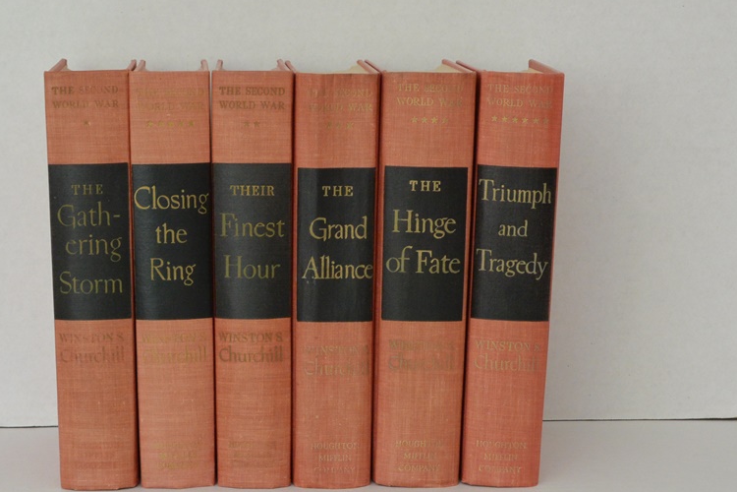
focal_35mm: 108
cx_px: 326
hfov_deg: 18.9
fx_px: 2211
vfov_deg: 12.7
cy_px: 287
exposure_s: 1/60
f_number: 5.6
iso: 560
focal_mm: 30
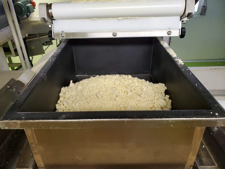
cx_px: 112
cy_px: 84
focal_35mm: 26
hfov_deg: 67.3
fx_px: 169
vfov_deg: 53.1
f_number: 2.4
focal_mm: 4.3
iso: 250
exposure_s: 1/50
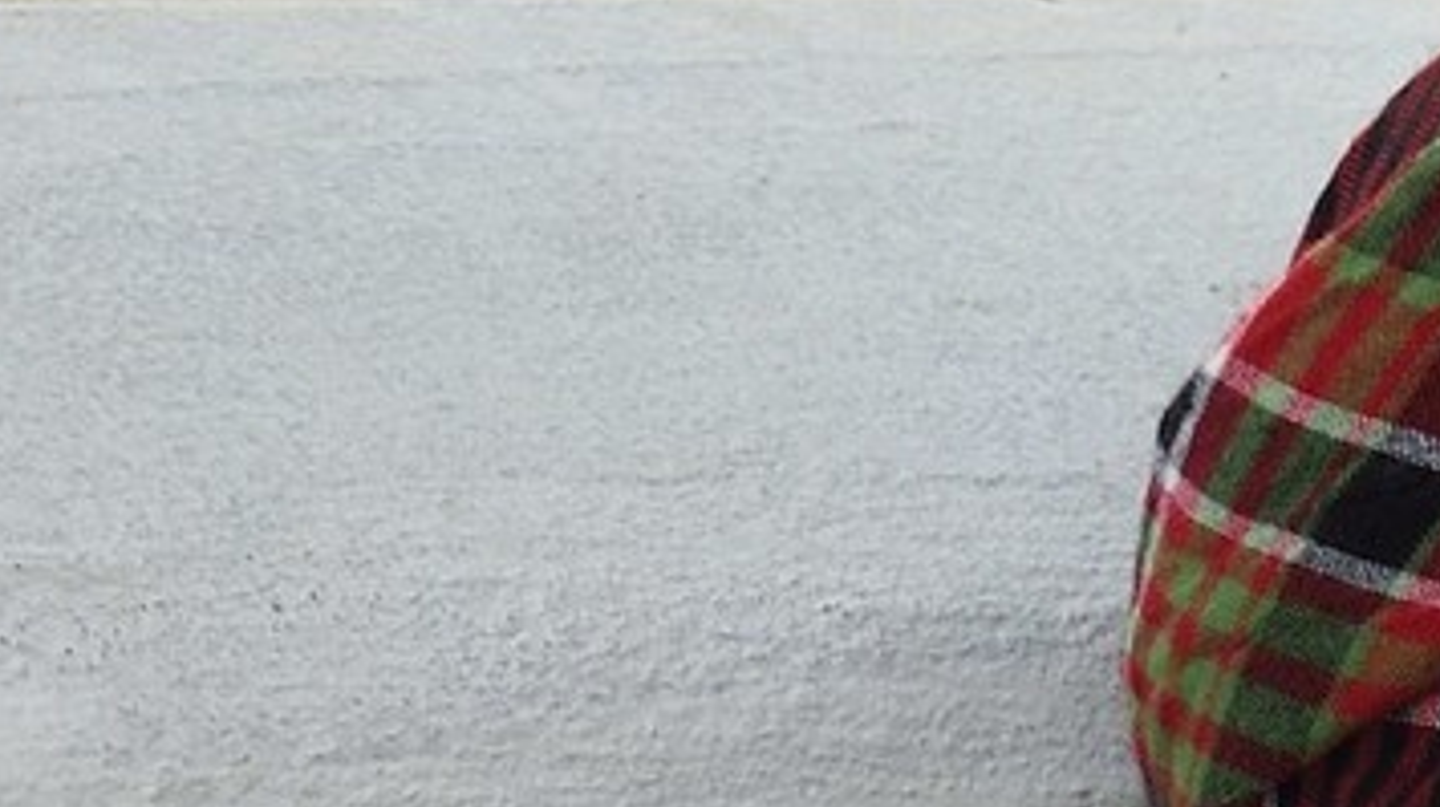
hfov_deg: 5.5
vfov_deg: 3.0
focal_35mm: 390
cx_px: 2584
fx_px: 14879
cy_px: 2964
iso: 800
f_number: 6.3
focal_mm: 55
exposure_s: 1/250
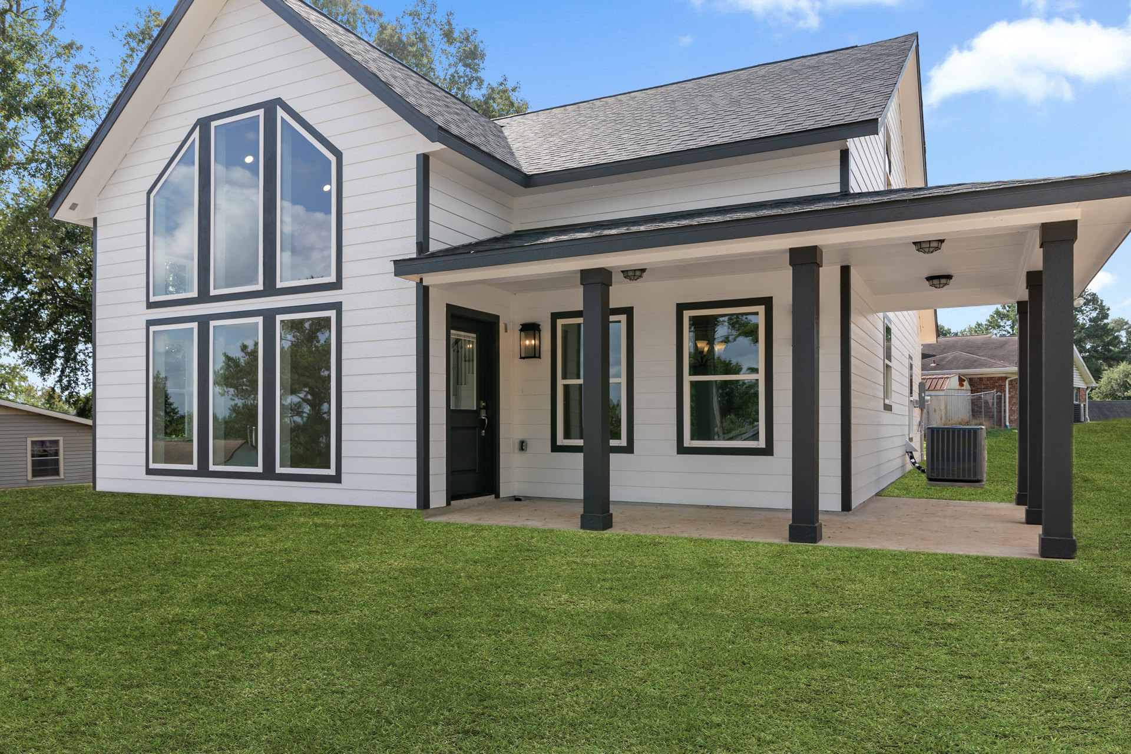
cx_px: 566
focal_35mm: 24
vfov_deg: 53.1
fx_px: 754
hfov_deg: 73.7
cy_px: 377
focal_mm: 16
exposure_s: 1/160
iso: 100
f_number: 6.3
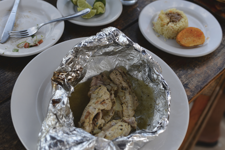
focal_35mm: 50
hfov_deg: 39.6
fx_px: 313
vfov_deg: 27.0
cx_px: 112
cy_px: 75
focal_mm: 50
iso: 100
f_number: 1.8
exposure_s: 1/1000
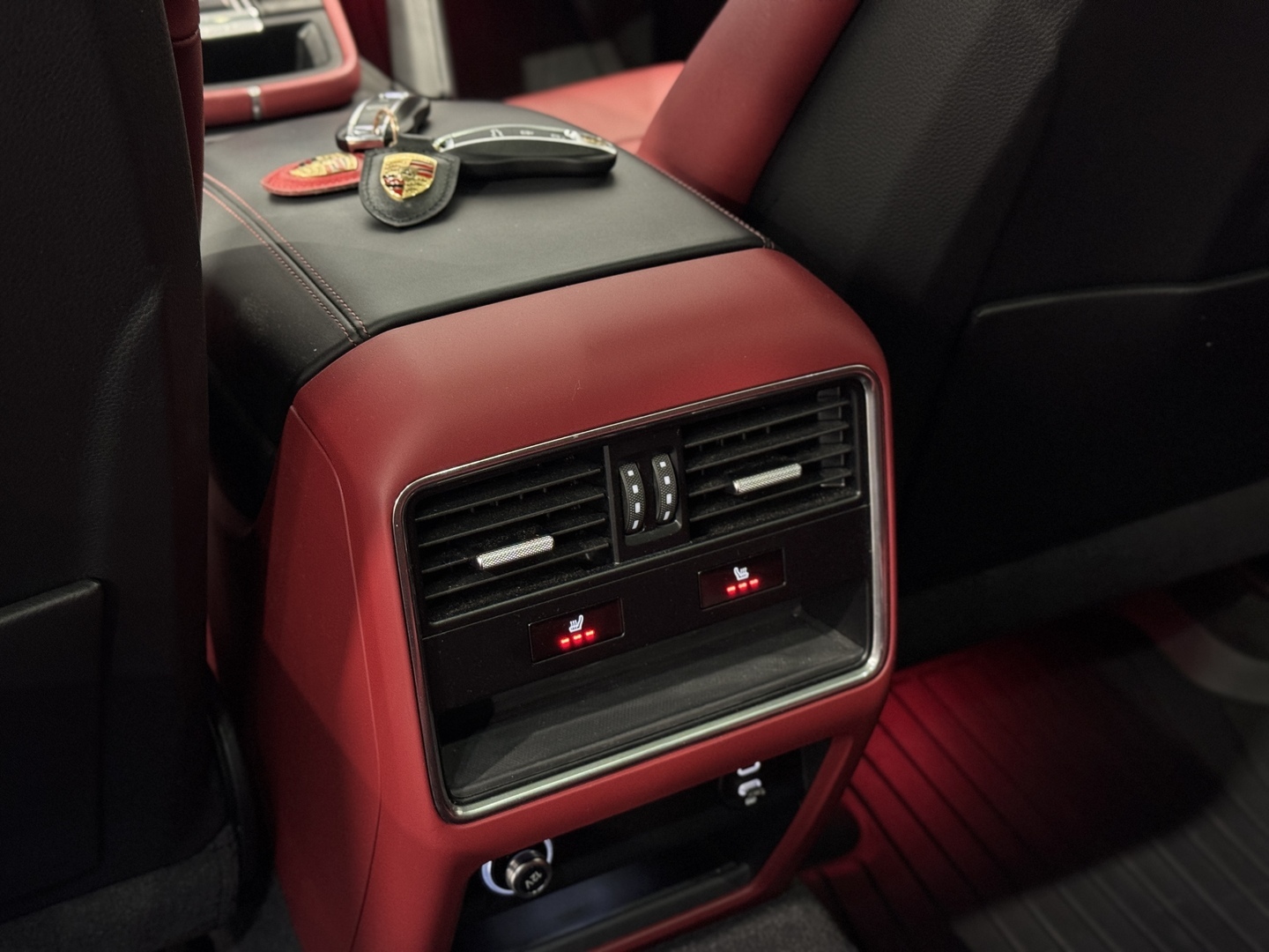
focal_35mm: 48
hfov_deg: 39.7
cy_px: 476
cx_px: 634
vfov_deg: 30.3
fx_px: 1760
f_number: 1.78
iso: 400
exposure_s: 1/33
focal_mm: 6.76
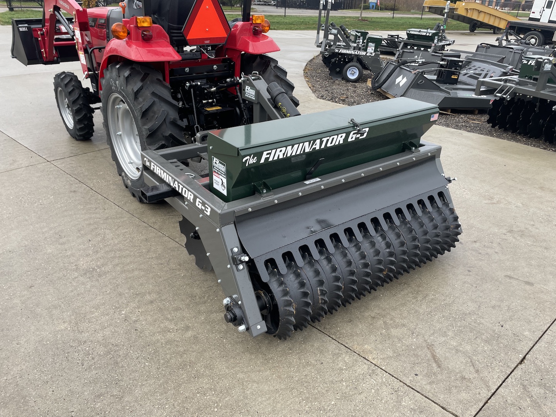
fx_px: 418
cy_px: 208
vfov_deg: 53.1
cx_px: 278
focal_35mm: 26
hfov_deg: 67.3
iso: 32
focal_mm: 4.2
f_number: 1.6
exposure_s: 1/558
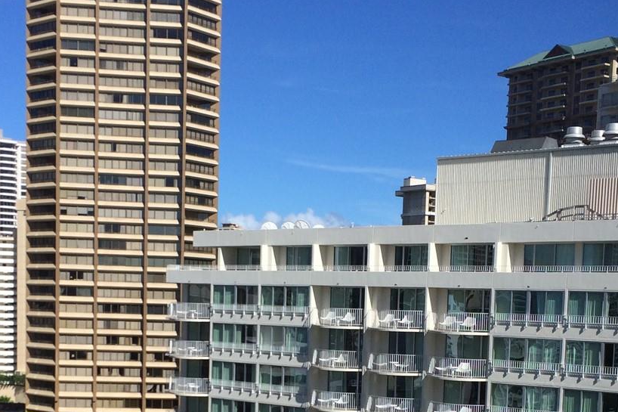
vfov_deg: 22.3
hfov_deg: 33.9
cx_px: 295
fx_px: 1013
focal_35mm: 59
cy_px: 386
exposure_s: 1/1466
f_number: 2.2
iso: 32
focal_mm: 4.15
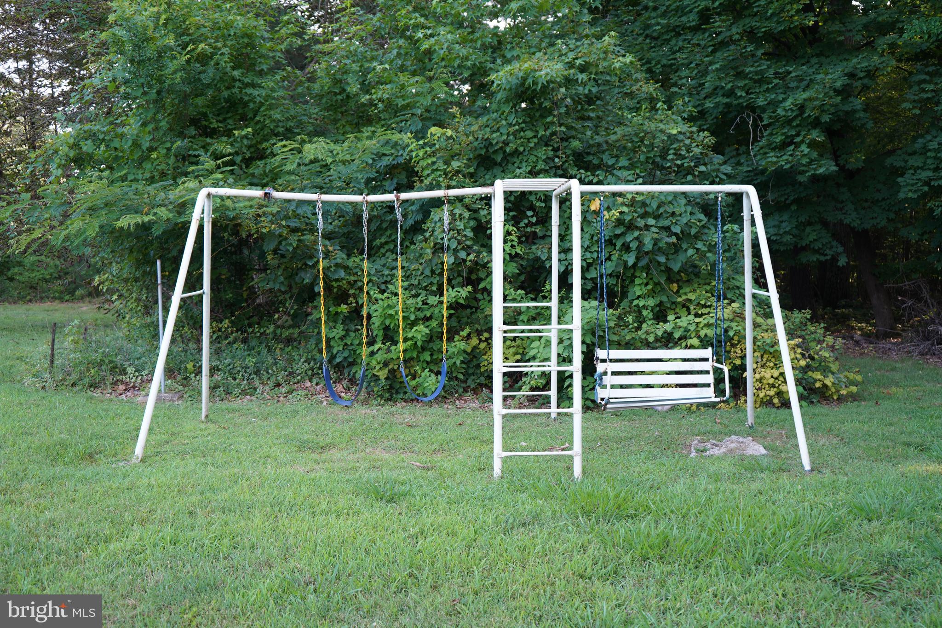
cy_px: 314
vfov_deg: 33.4
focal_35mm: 40
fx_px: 1047
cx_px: 471
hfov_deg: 48.5
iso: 125
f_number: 4
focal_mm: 40
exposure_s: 1/40
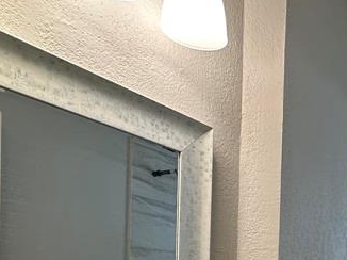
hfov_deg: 37.6
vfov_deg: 28.4
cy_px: 314
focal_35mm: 44
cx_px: 360
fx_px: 441
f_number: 2.2
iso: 200
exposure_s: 1/120
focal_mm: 2.22
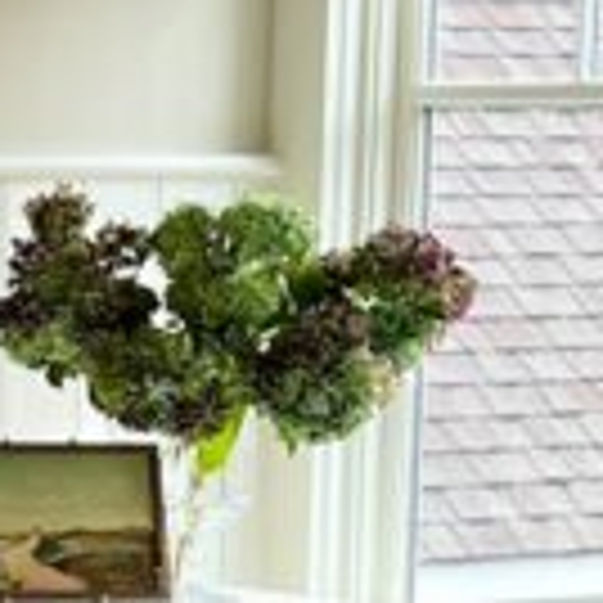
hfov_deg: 9.5
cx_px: -513
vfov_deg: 9.9
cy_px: 675
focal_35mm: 175
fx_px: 3449
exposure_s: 1/121
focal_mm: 5.7
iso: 50
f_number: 1.5
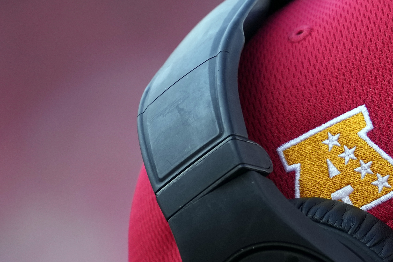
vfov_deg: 0.9
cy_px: 333
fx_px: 17192
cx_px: 652
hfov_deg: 1.3
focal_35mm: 1575
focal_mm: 420
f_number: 4
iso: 800
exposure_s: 1/1000
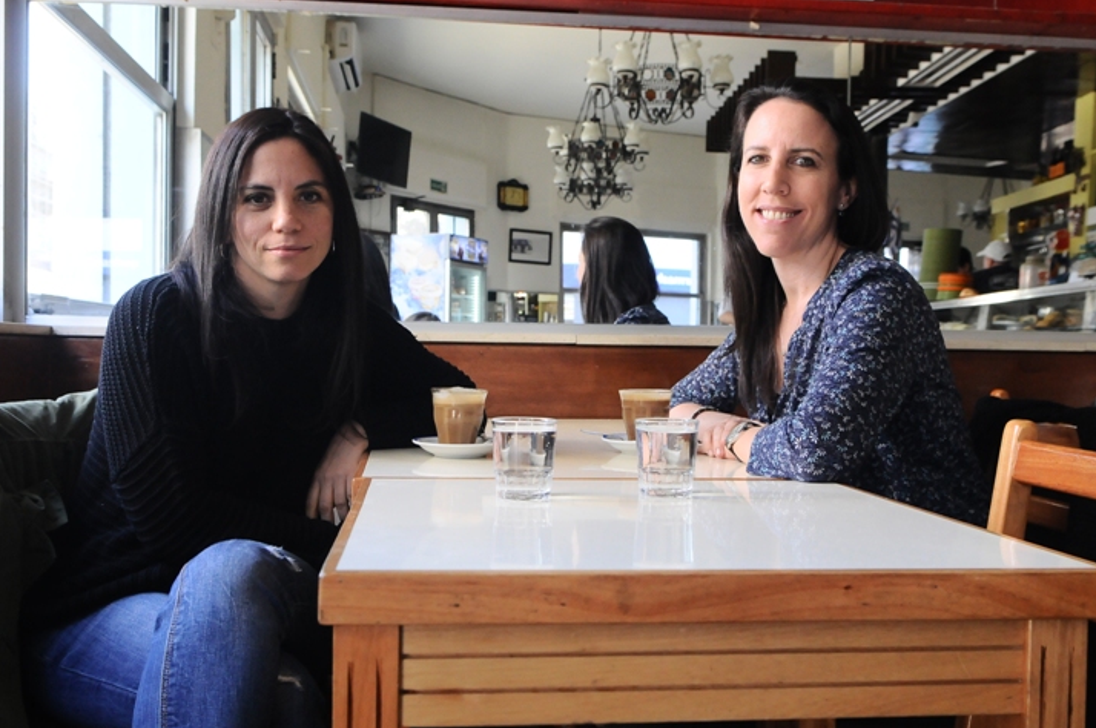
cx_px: 539
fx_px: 1125
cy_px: 385
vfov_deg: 35.8
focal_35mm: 37
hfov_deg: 51.9
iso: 1250
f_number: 5.6
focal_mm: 22
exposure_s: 1/60
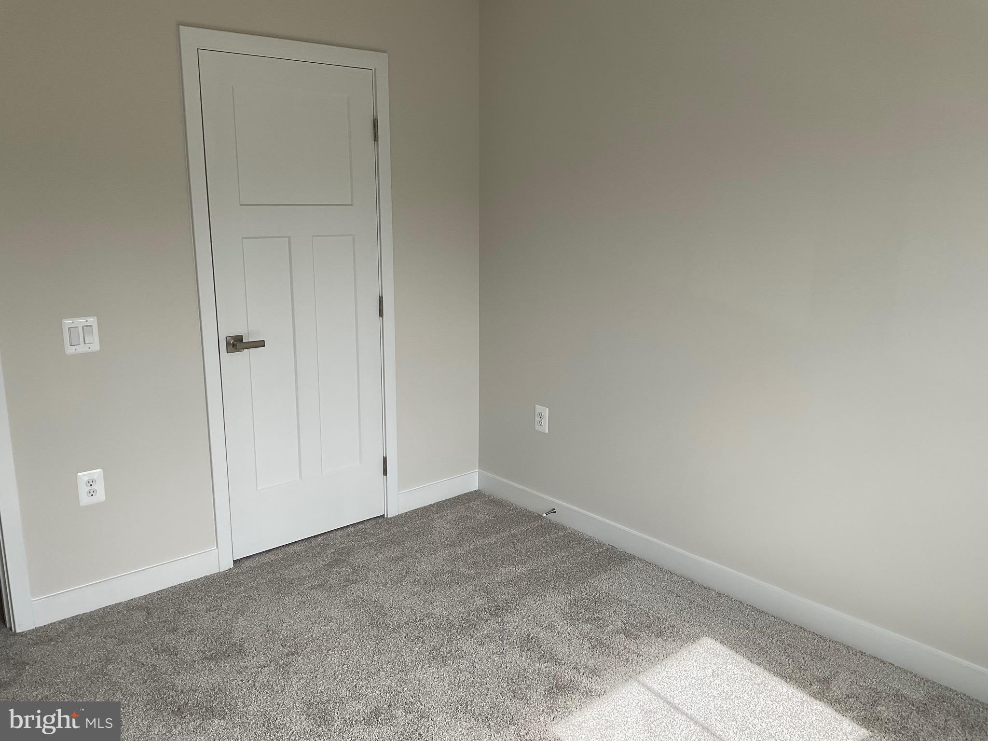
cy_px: 370
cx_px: 494
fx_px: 828
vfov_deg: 48.2
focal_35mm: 29
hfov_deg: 61.7
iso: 16
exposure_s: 1/265
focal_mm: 3
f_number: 1.8
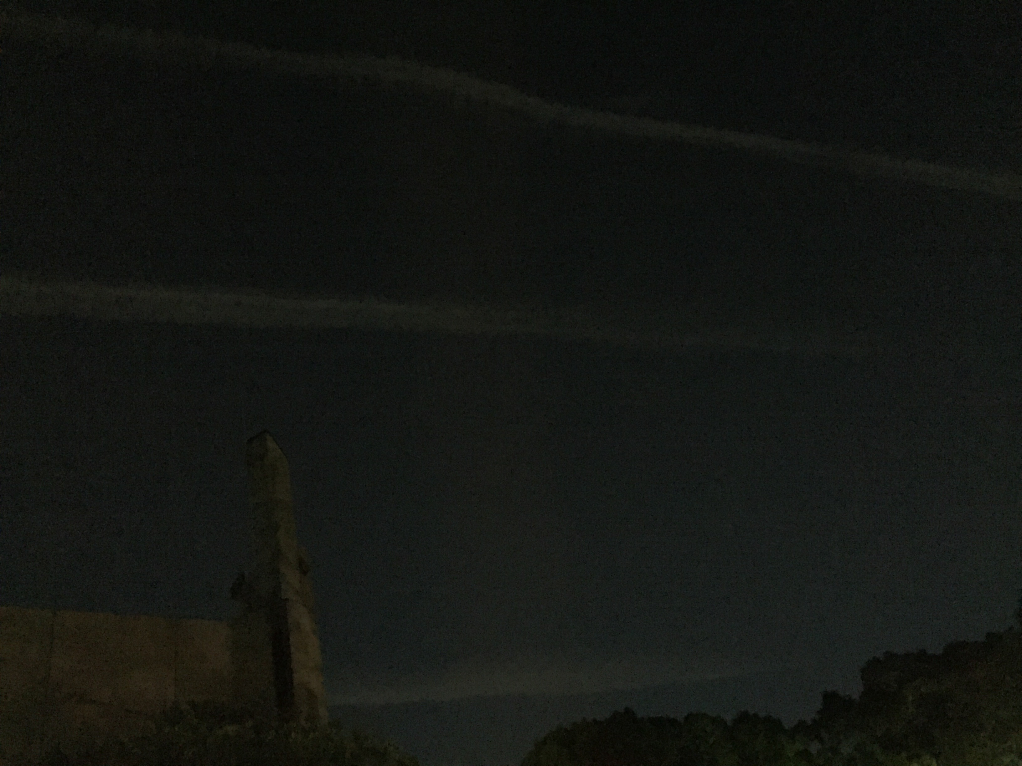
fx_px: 856
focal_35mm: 29
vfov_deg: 48.2
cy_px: 383
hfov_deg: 61.7
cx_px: 511
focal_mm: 4.15
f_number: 2.2
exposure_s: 1/15
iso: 2000
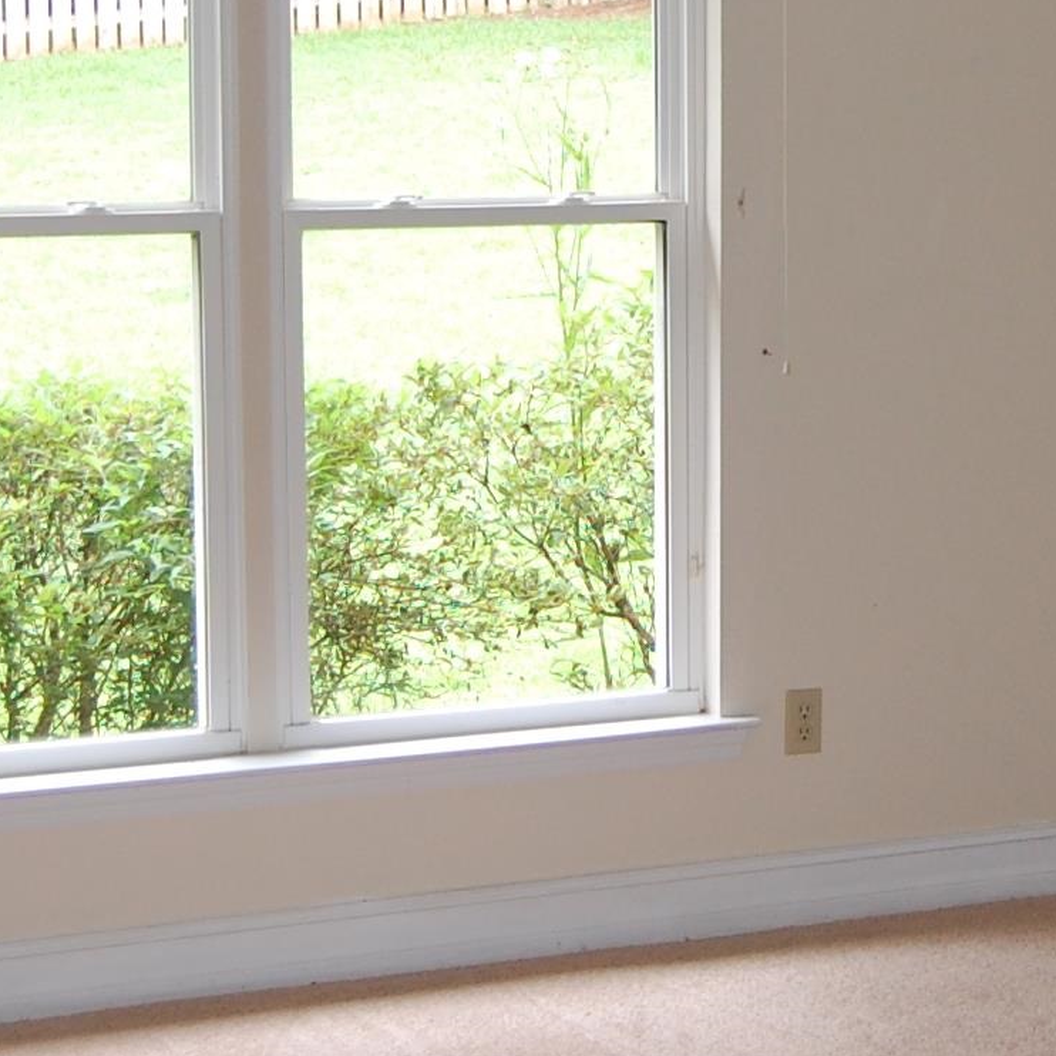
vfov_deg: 18.6
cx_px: 857
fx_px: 3210
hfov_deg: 18.5
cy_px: 322
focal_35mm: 93
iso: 400
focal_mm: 18
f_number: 3.5
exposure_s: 1/160
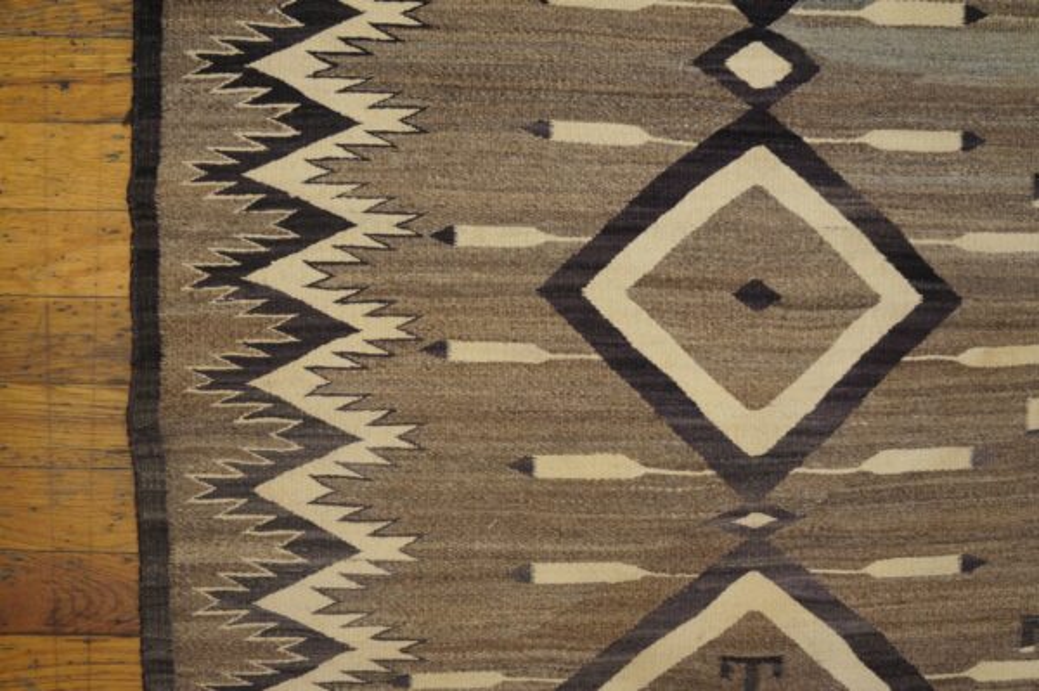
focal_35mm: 28
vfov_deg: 45.6
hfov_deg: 64.6
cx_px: 520
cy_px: 346
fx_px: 822
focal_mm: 19
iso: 800
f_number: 4
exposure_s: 1/60
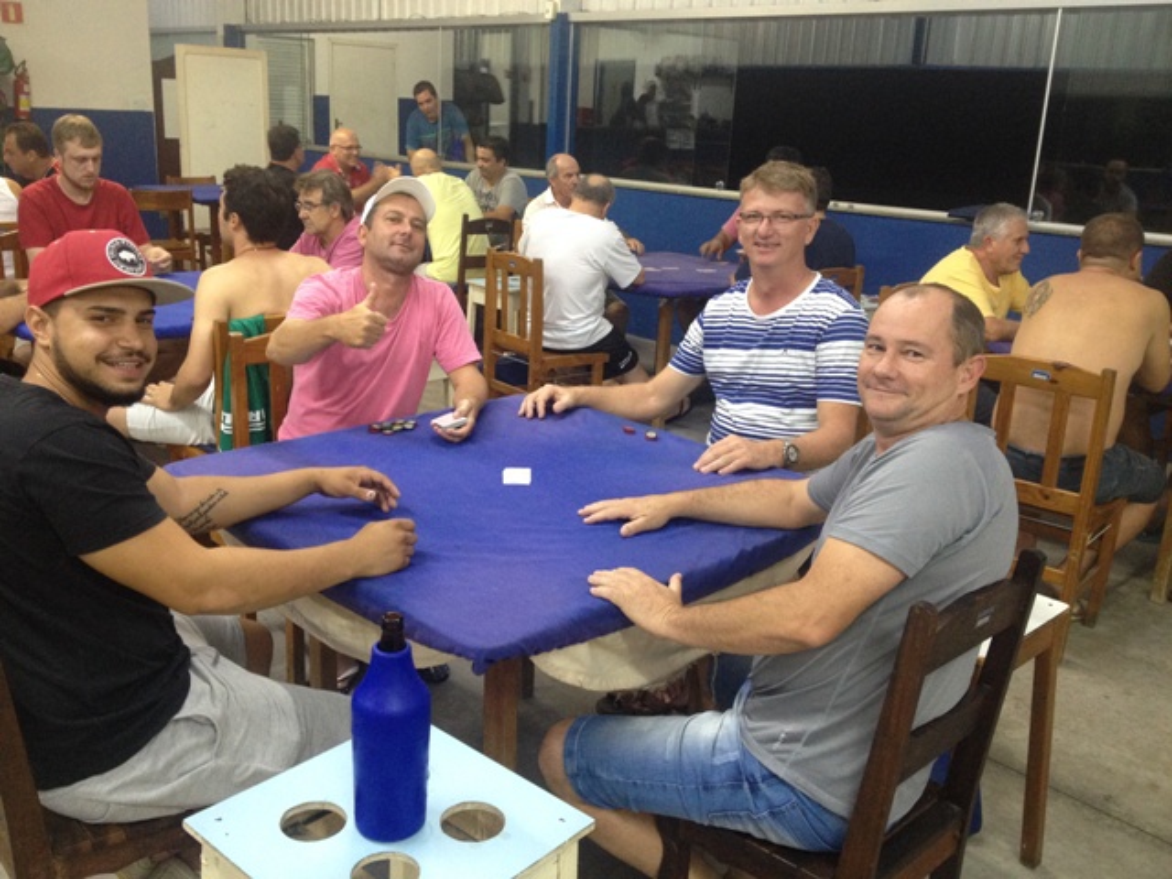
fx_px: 1185
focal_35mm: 35
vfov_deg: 40.7
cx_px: 586
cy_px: 440
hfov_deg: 52.6
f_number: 2.4
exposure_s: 1/20
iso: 200
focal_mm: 4.28
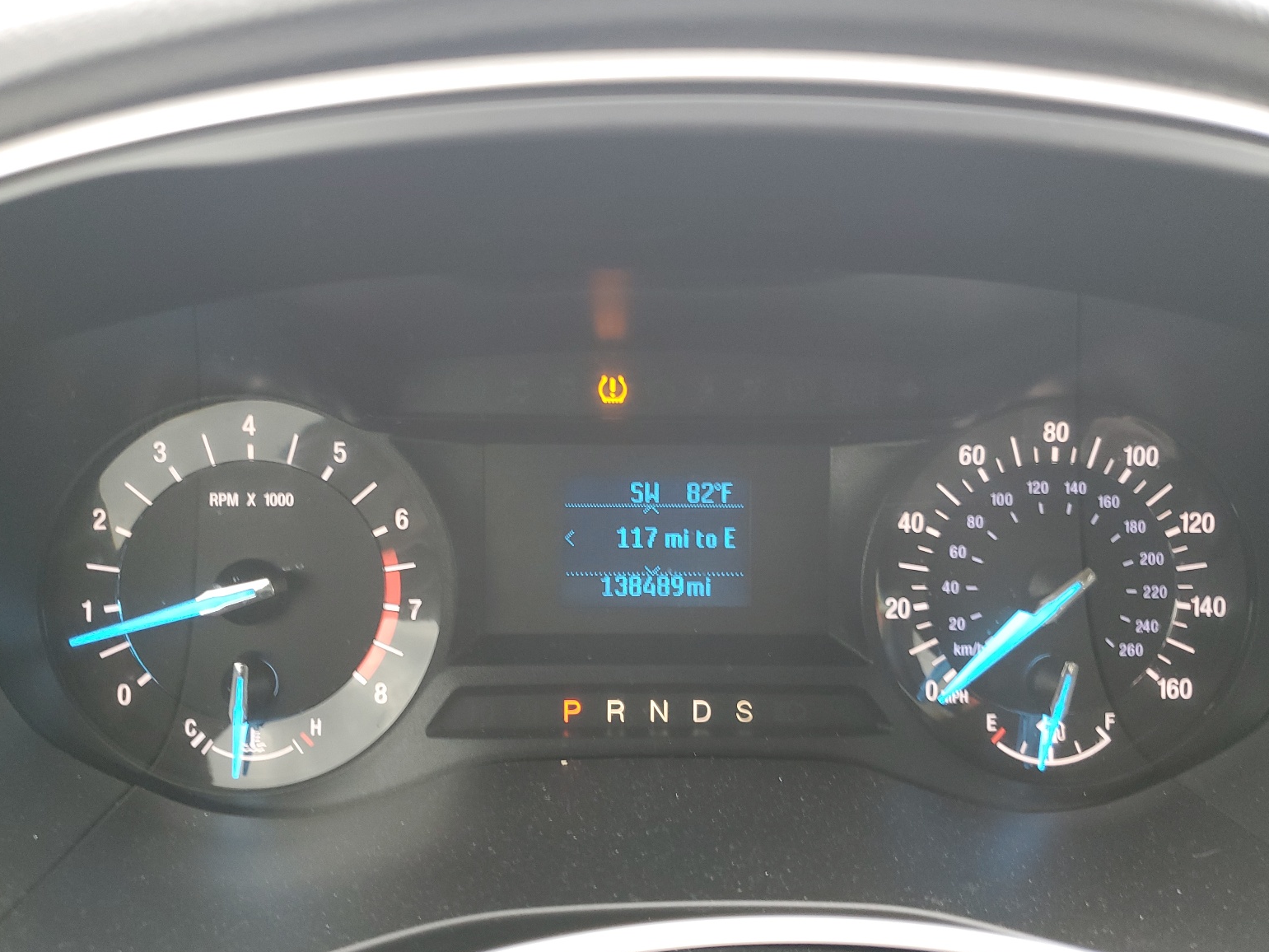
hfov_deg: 65.3
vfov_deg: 51.4
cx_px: 622
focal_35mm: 27
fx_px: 990
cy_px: 483
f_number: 1.5
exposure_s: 1/60.2
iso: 75
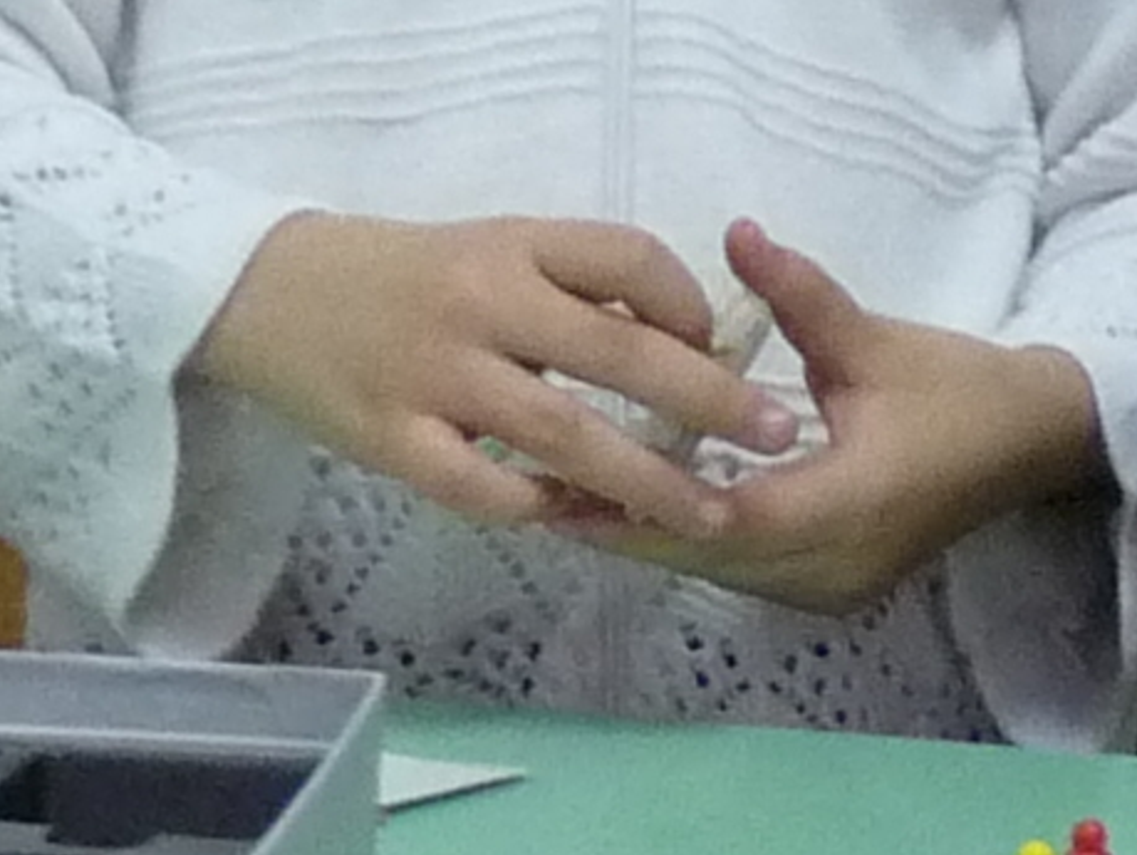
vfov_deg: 6.9
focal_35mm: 214
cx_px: 1962
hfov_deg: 8.9
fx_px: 7035
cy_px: -124
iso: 320
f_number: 2.8
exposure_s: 1/30
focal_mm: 4.8
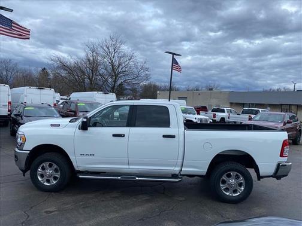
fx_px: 227
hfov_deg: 67.3
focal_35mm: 26
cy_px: 113
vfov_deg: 53.1
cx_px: 151
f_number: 1.8
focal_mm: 4.25
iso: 32
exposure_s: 1/1272
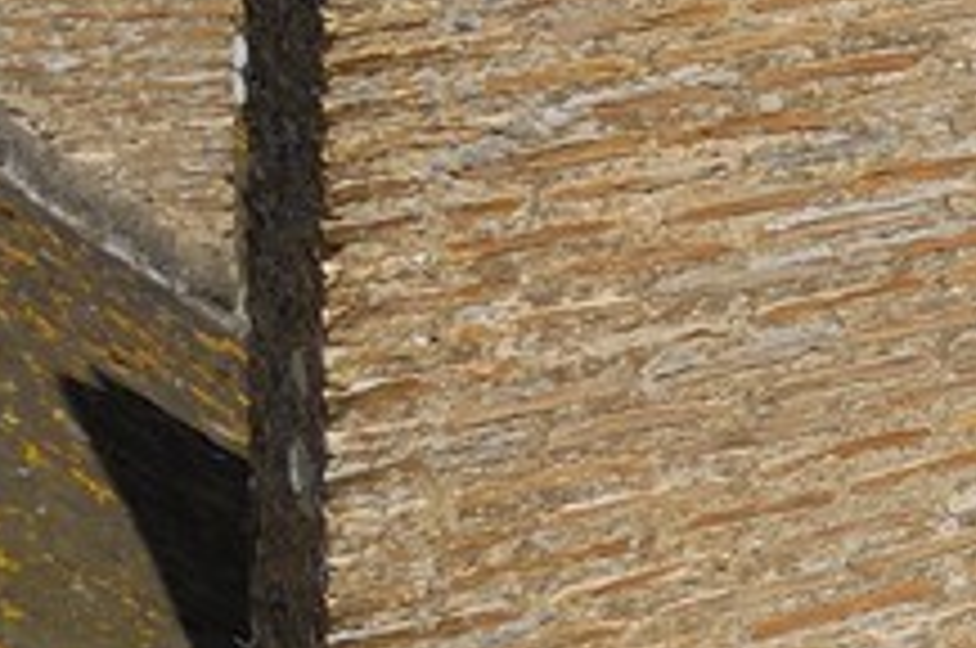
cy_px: -950
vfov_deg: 9.1
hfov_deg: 9.7
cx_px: 3288
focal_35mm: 133
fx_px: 3600
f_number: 11
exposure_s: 1/160
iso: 100
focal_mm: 12
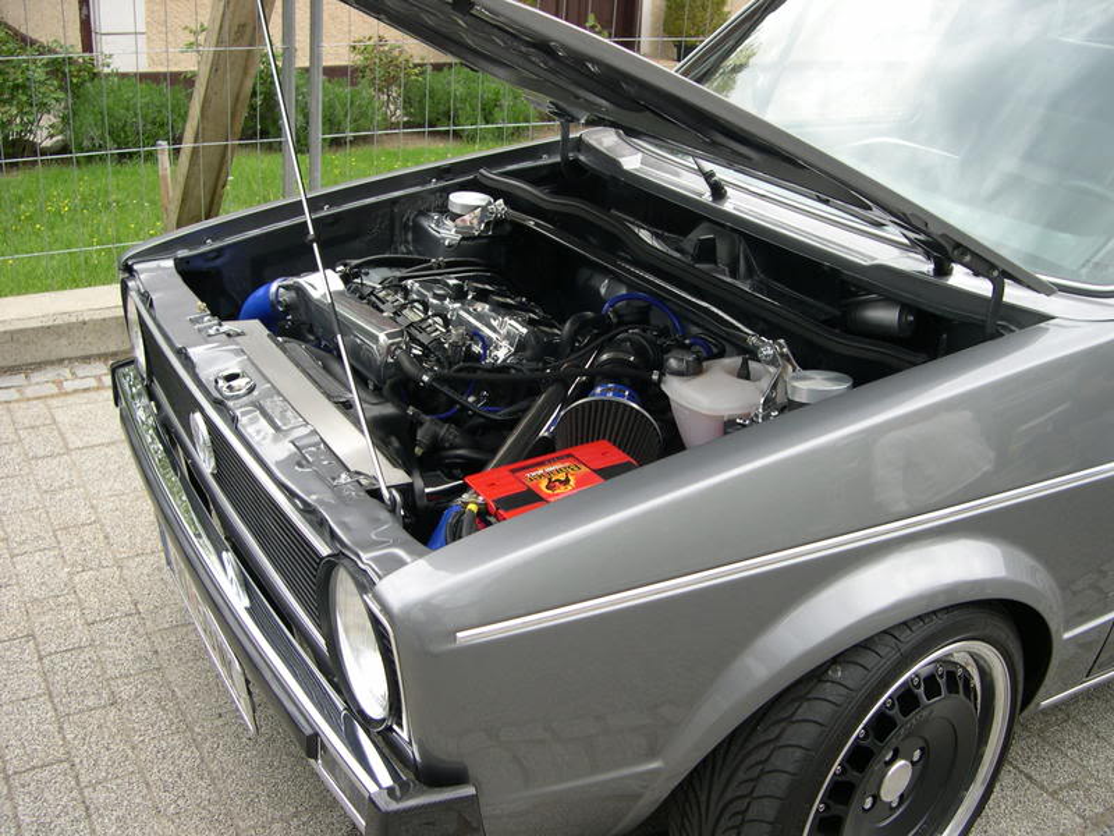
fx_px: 1223
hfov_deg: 49.0
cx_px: 557
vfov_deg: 37.7
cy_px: 418
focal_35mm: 38
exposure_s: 1/318
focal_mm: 8
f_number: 2.8
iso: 100
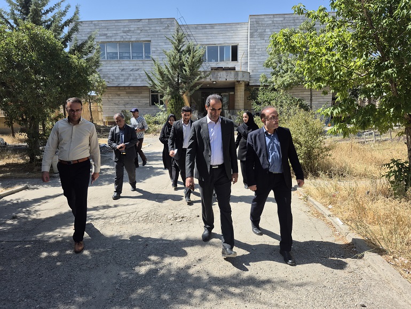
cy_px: 154
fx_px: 273
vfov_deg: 58.9
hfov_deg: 73.9
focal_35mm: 23
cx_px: 206
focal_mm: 5.4
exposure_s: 1/1040
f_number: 1.8
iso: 25
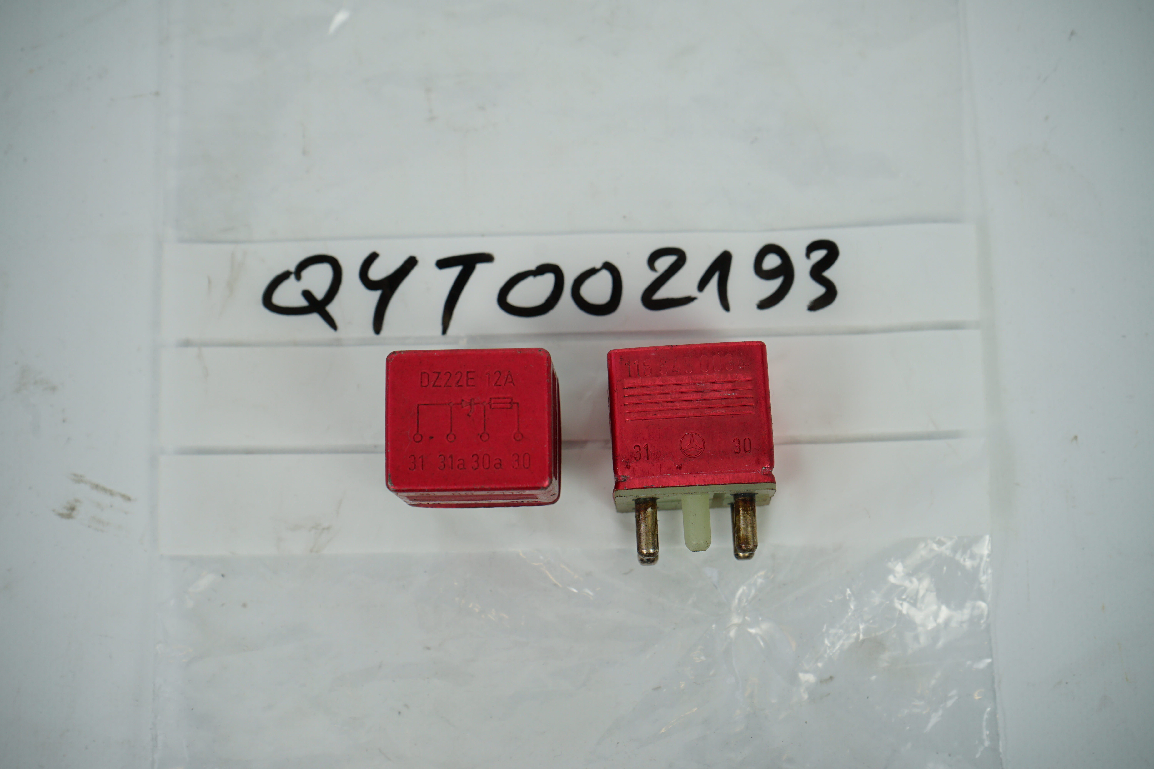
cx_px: 577
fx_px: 1763
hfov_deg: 36.2
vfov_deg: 24.6
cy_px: 384
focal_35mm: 55
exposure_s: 1/200
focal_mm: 55
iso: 200
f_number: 7.1
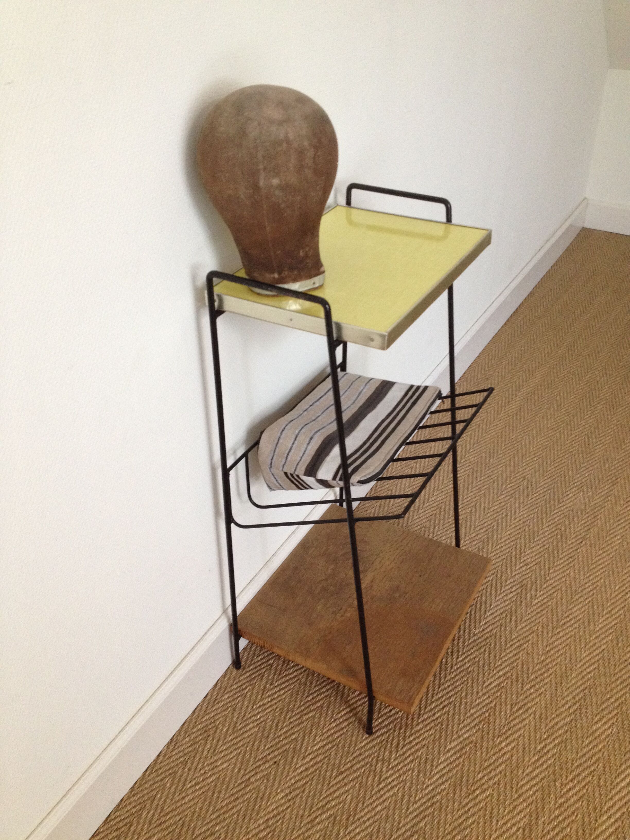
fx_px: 849
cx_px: 315
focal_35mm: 35
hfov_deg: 40.7
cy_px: 420
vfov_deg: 52.6
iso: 200
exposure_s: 1/20
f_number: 2.4
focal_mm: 4.28
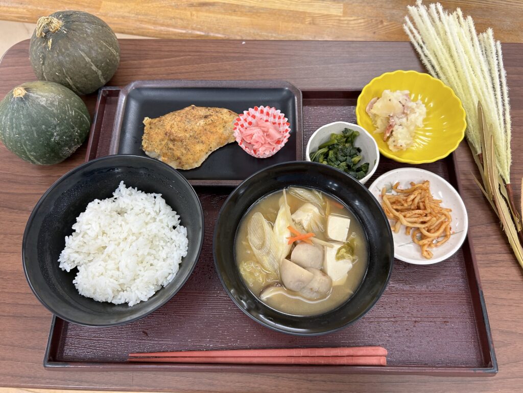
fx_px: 393
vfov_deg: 53.1
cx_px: 262
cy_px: 196
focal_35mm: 26
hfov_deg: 67.3
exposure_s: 1/100
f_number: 1.5
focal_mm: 5.7
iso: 100
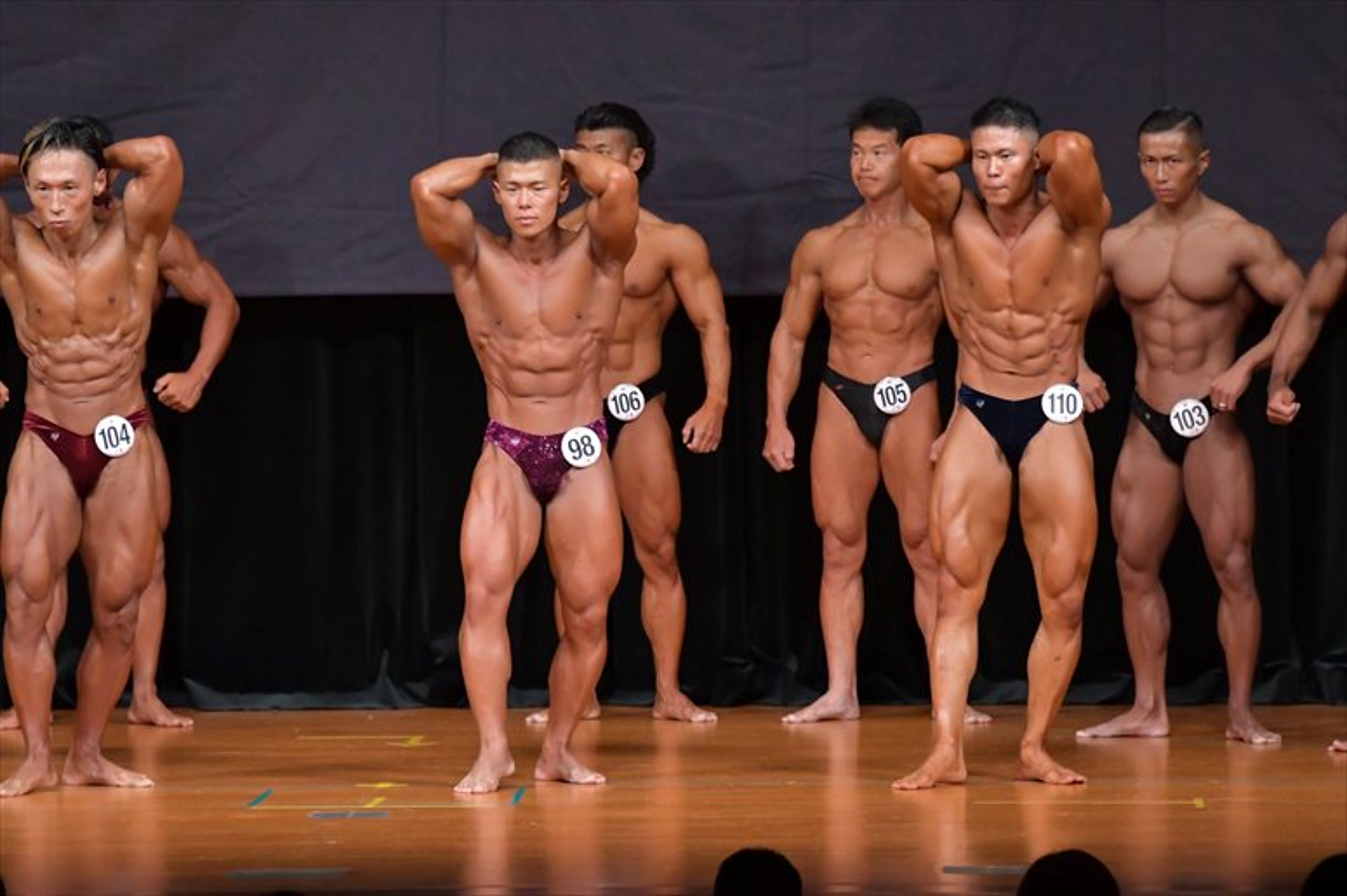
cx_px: 674
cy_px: 448
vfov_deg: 5.1
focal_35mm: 270
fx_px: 10098
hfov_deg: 7.6
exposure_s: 1/400
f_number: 5.6
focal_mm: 180
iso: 5000
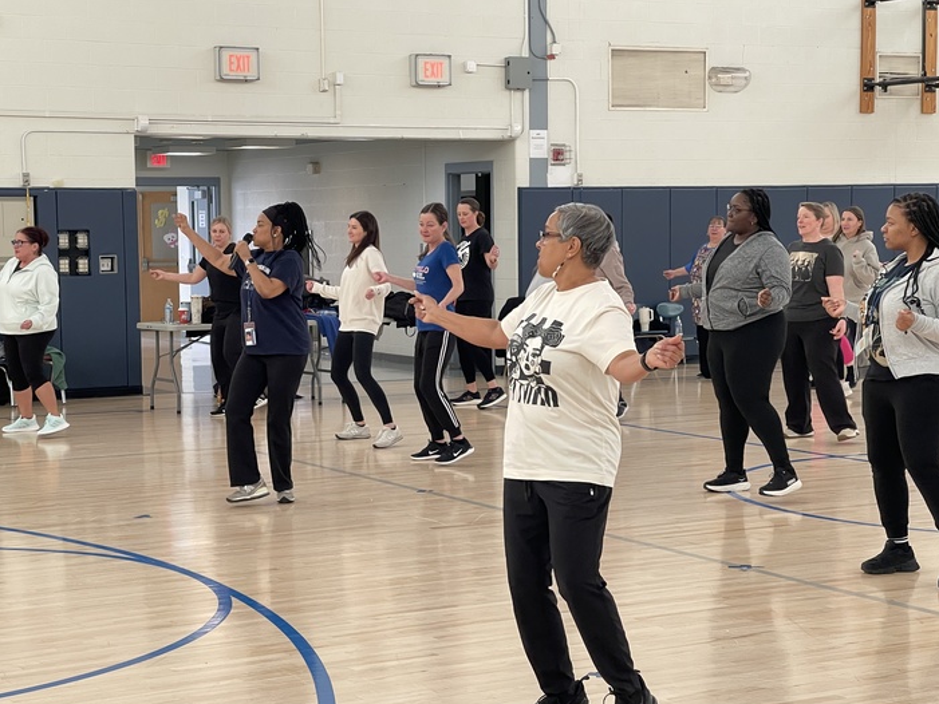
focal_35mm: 73
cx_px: 450
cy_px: 376
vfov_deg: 20.2
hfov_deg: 26.7
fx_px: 1981
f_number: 2.2
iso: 160
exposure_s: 1/99
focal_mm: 7.5
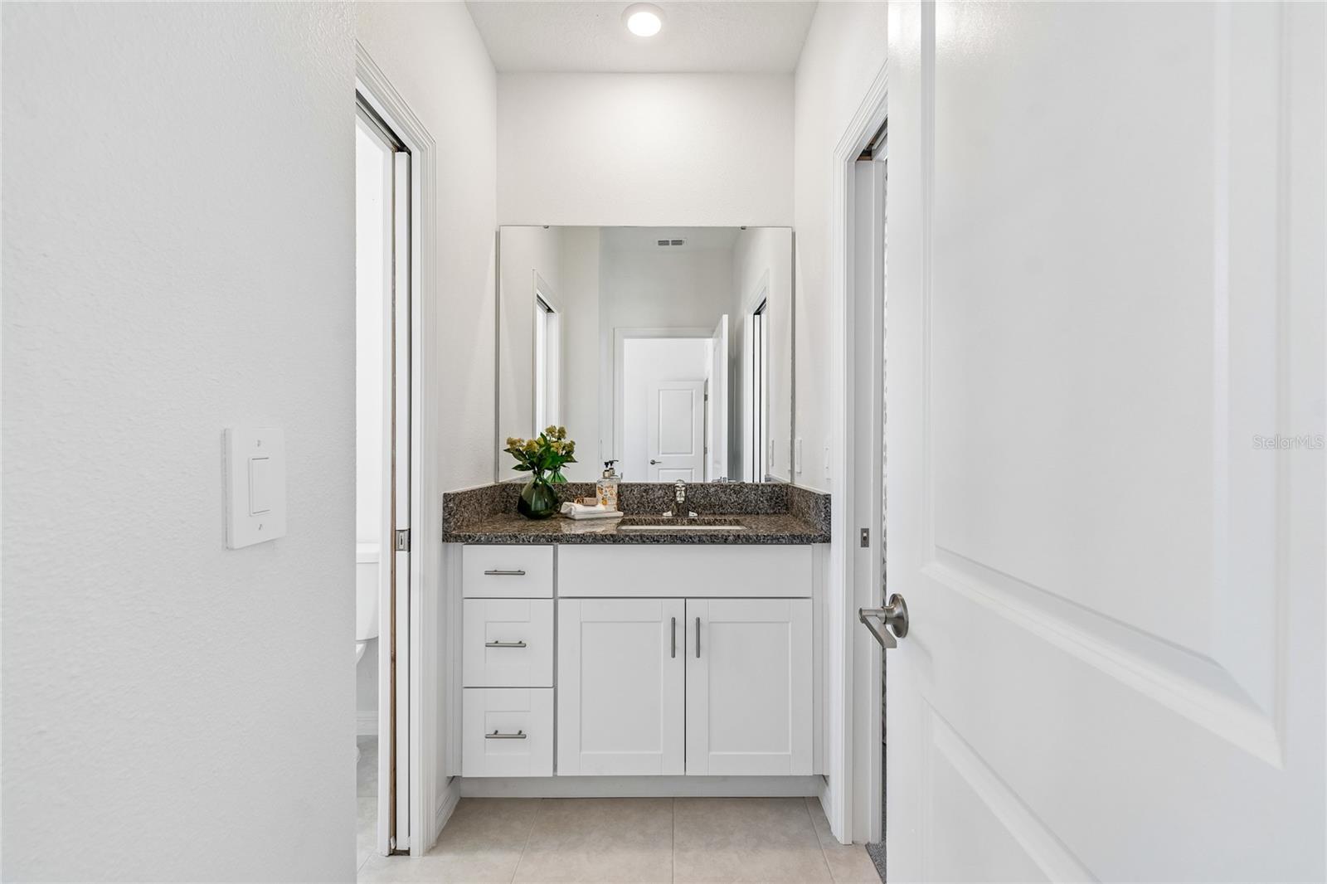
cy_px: 442
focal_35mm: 15
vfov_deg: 77.3
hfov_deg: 100.4
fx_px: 553
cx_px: 664
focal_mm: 10
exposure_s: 1/4
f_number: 7.1
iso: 100
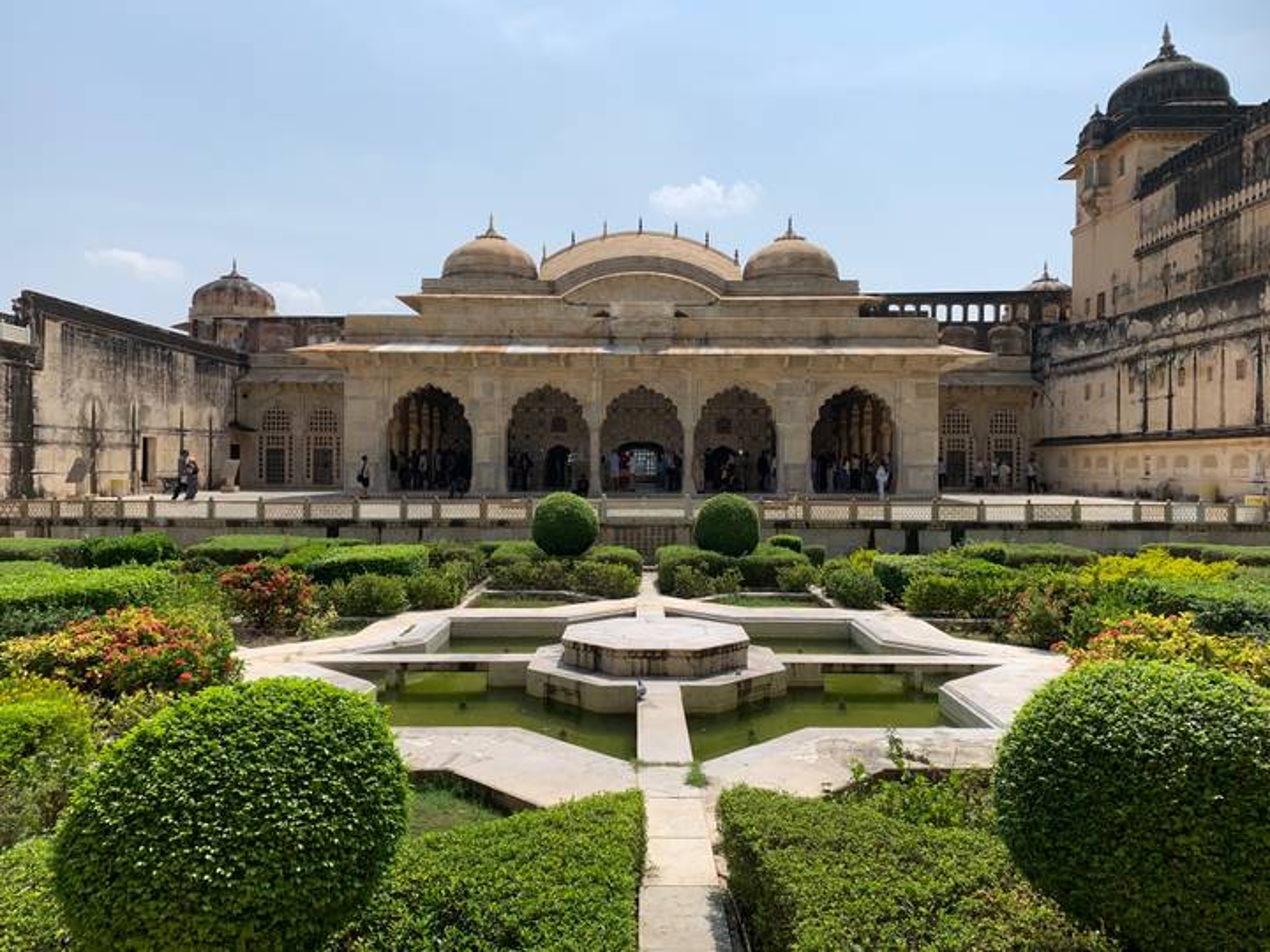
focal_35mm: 26
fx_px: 954
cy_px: 476
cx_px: 635
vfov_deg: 53.1
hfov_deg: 67.3
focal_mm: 4.25
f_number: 1.8
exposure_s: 1/4274
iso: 25
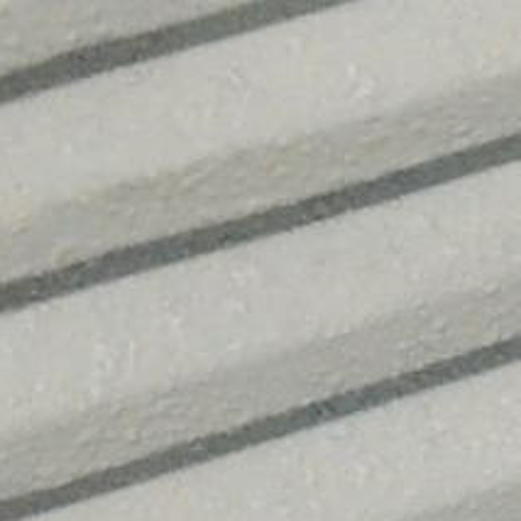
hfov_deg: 3.0
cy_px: -274
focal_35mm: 588
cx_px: 1128
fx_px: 10013
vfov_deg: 3.0
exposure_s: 1/125
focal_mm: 40
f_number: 5.6
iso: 6400
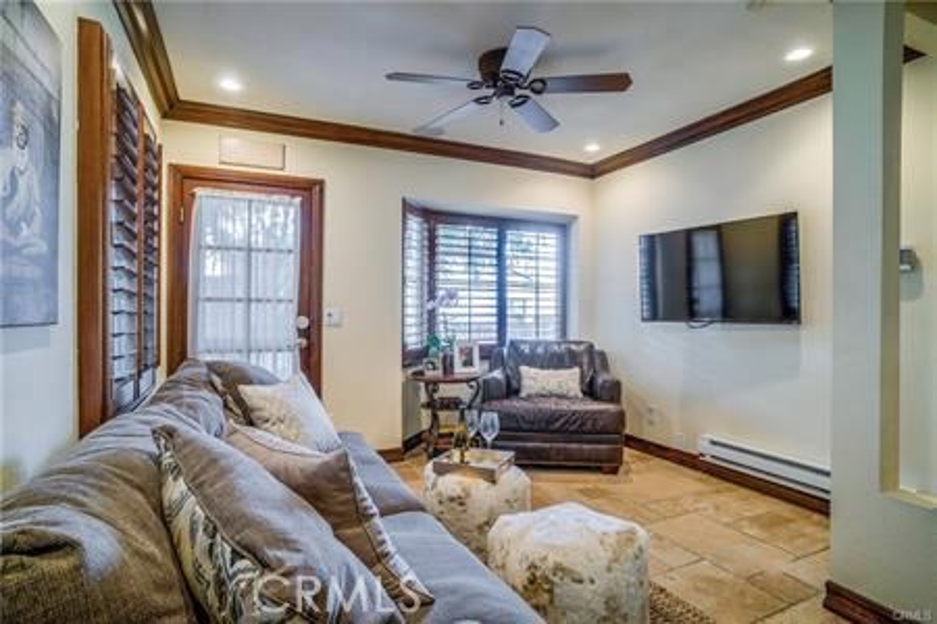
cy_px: 312
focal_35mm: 18
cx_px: 468
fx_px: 468
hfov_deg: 90.0
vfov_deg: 67.4
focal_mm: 18
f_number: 11
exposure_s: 1/1.25
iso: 125
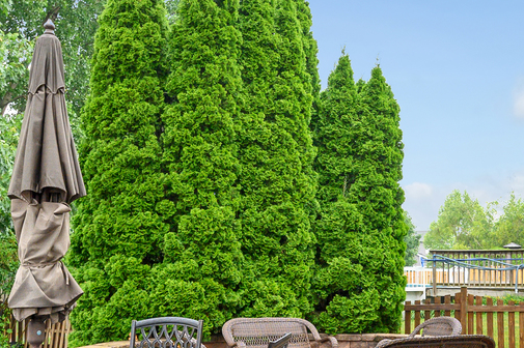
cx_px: 271
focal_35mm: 45
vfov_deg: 27.0
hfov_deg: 43.6
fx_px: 655
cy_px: 396
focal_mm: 14
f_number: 8
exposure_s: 1/60
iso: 400
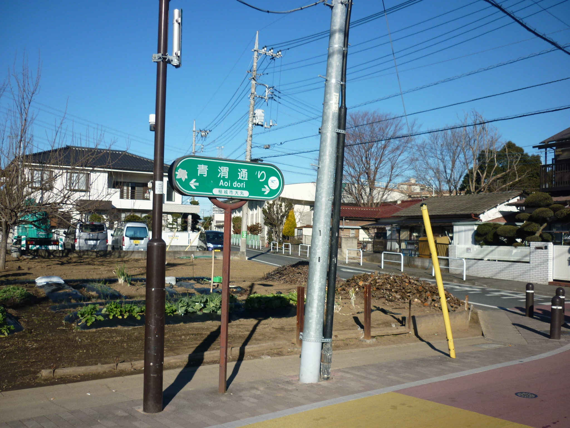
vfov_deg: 42.9
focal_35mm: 33
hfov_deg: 55.4
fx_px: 543
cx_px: 285
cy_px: 214
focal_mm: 5.5
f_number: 8
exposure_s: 1/250
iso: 80
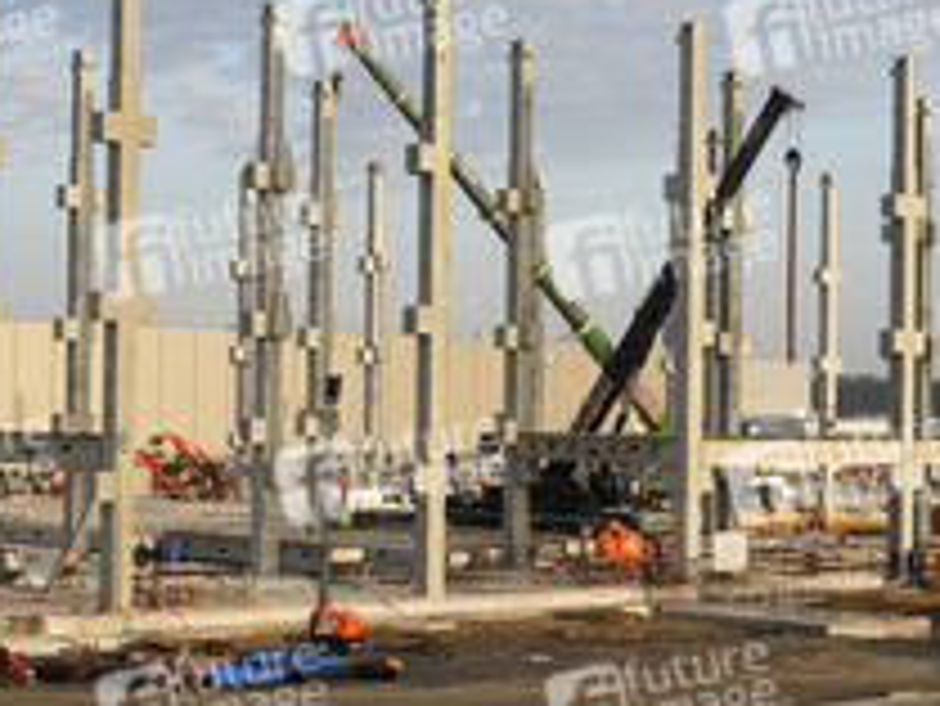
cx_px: 272
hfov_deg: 22.8
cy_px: 360
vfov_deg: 17.4
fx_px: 2310
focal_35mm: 85
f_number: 9
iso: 320
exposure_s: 1/320
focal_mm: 41
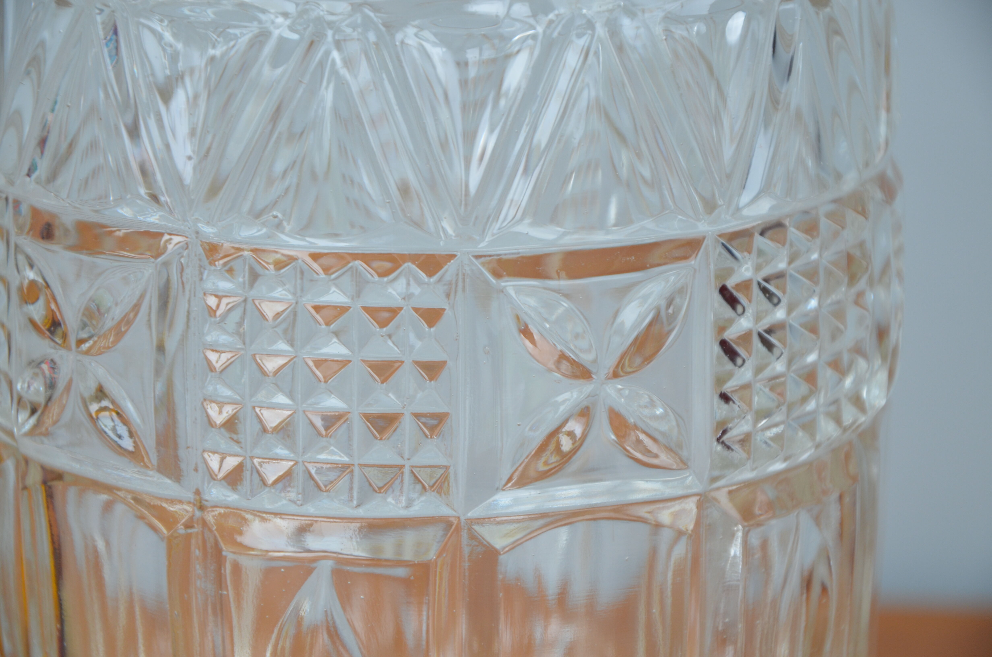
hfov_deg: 13.1
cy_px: 328
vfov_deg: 8.7
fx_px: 4331
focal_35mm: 158
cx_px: 496
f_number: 6.3
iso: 400
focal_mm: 105
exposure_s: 1/125
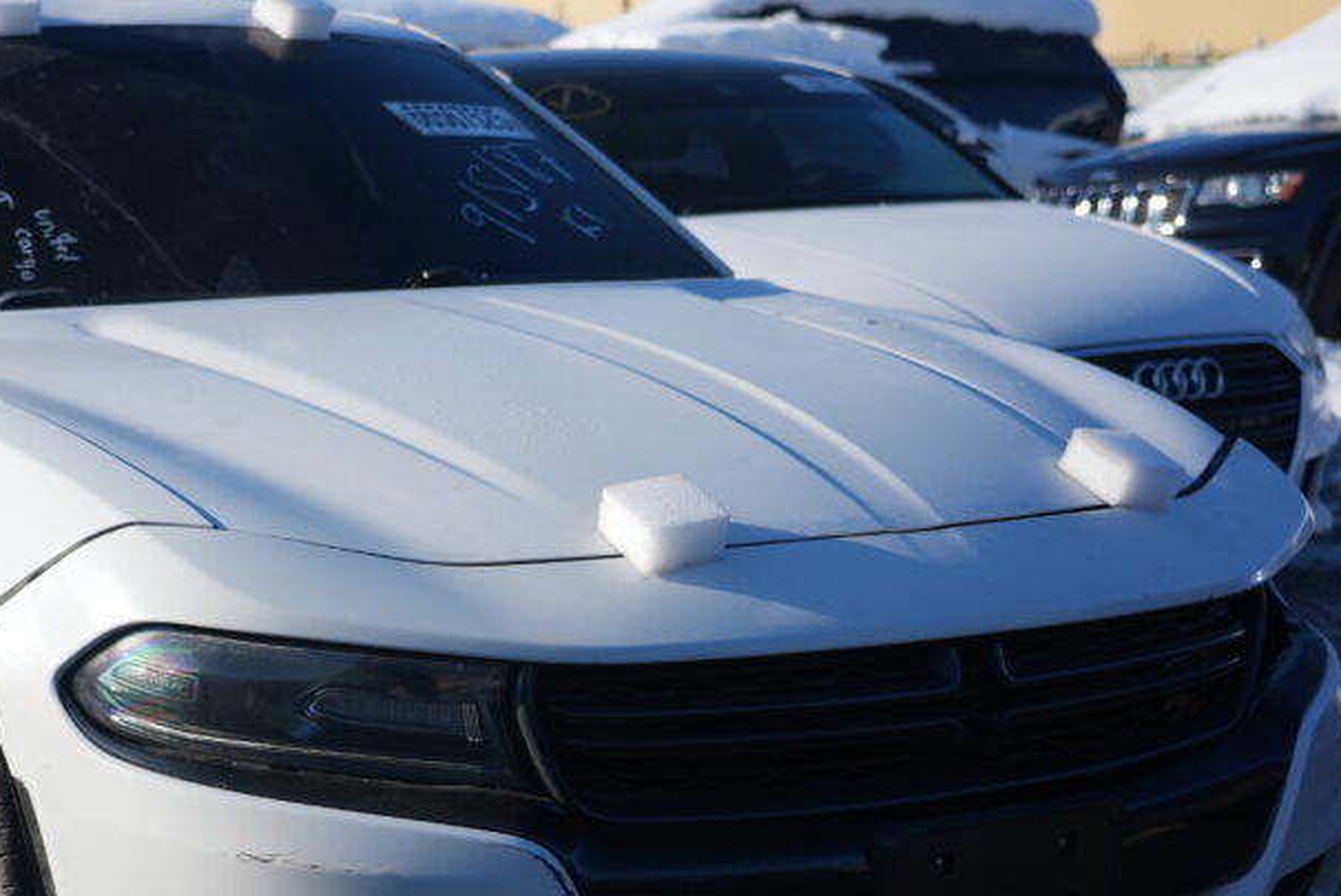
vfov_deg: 19.1
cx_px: 308
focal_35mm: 71
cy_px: 661
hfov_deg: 28.0
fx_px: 2647
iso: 160
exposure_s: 1/60
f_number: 4
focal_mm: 42
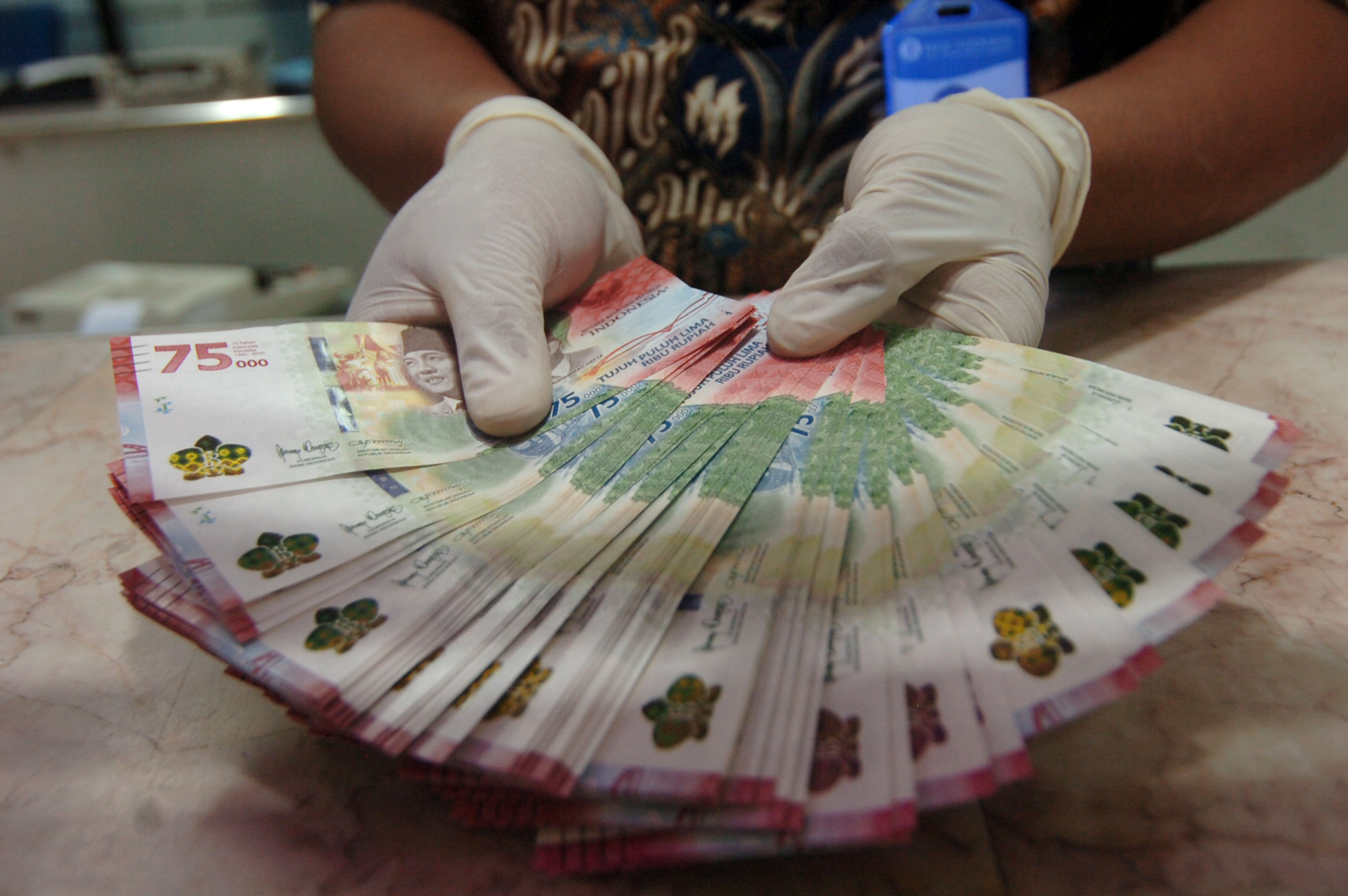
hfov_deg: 57.3
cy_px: 448
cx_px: 674
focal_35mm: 33
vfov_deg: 39.9
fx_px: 1235
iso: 640
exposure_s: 1/80
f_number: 4
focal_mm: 22
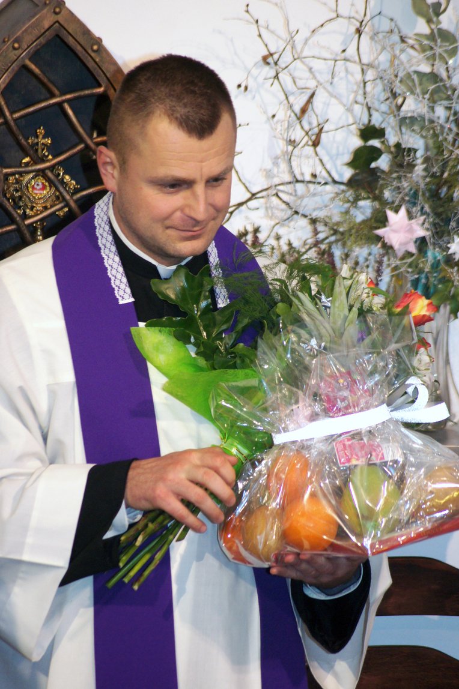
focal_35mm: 270
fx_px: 5170
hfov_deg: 5.1
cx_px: 230
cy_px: 344
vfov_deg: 7.6
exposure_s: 1/125
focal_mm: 180
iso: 800
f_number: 5.6
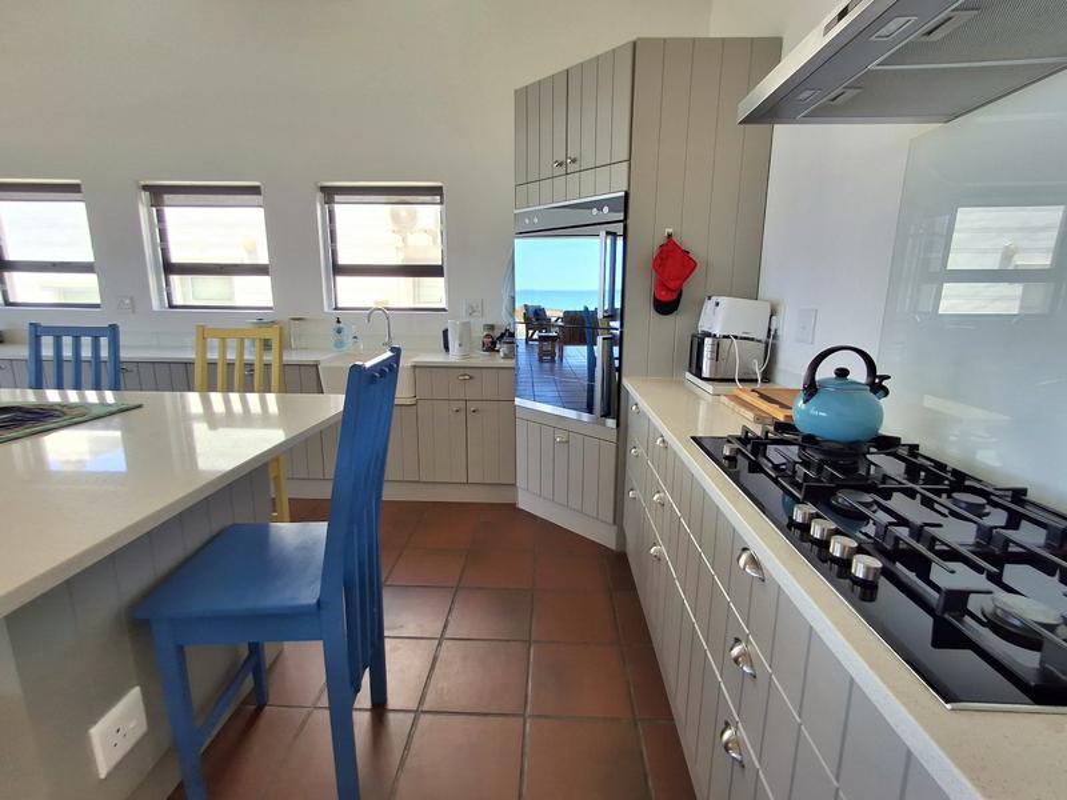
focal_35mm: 16
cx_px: 534
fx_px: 493
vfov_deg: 78.1
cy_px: 400
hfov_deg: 94.5
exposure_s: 1/192
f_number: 2.2
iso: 40
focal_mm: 1.64
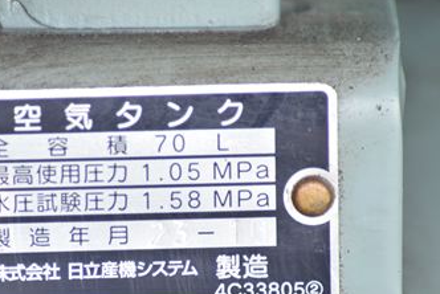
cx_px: 125
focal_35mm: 678
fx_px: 8294
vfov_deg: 2.0
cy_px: 192
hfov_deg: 3.0
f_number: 6.3
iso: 1250
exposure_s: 1/160
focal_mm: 300
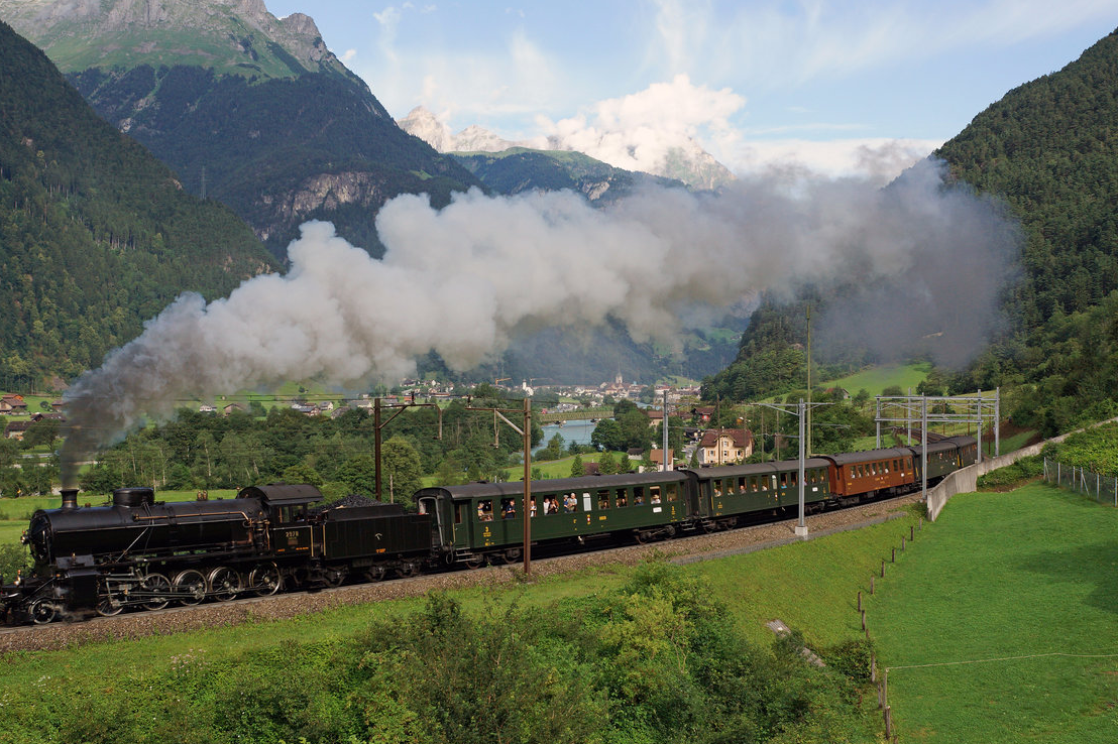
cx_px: 553
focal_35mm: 39
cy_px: 370
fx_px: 1211
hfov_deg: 49.6
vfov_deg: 34.2
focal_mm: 24
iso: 320
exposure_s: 1/500
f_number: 6.3
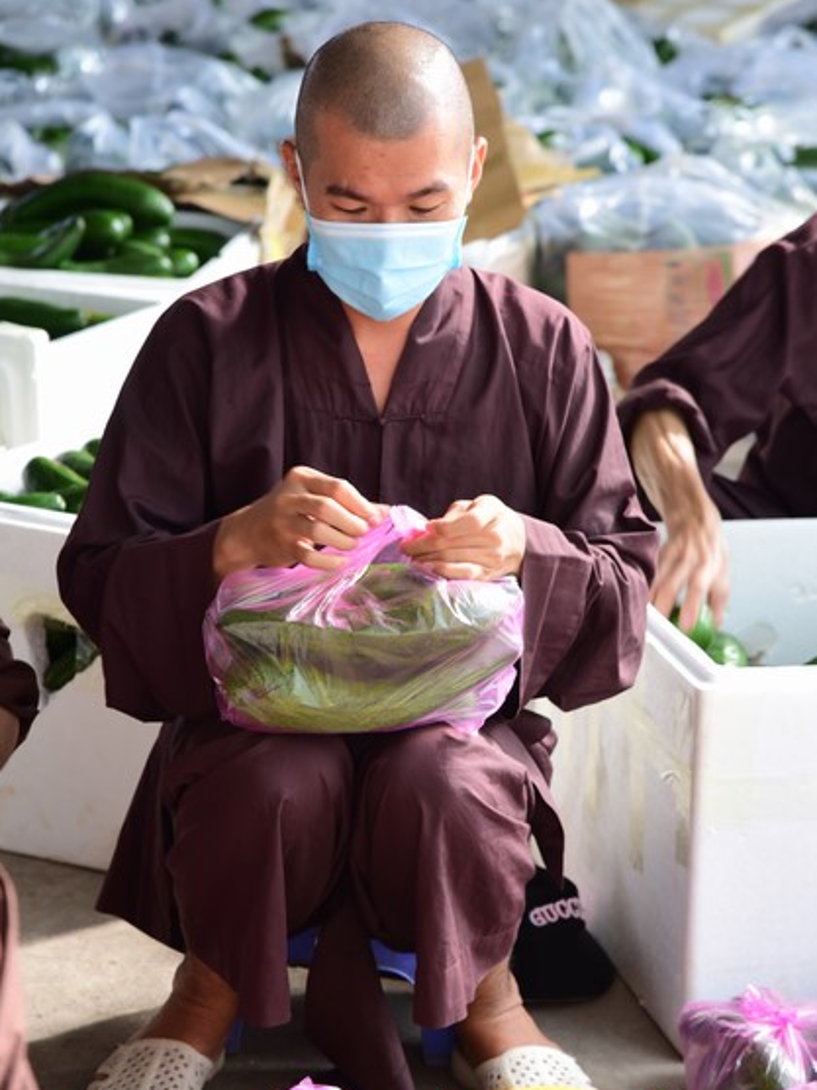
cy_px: 561
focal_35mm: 135
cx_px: 408
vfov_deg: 14.6
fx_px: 4248
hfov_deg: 11.0
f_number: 6.3
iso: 640
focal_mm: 120
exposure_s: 1/50
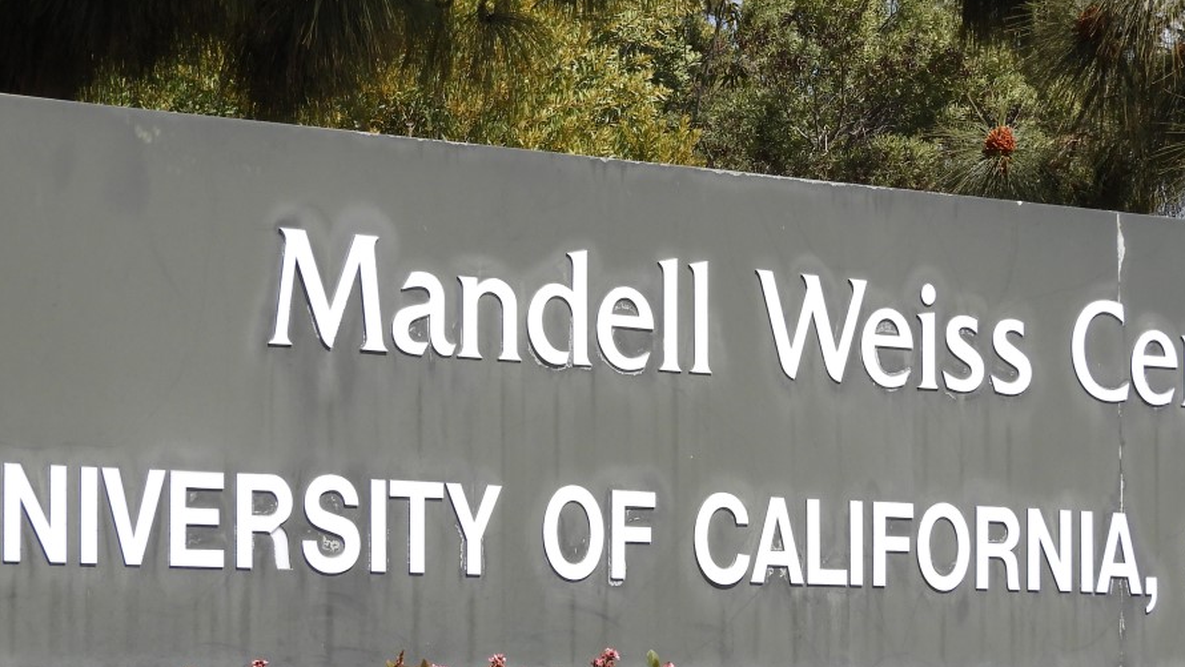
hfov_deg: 11.6
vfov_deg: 6.6
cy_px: 326
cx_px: 702
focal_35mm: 185
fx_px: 5814
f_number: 4.8
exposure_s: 1/640
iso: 100
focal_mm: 18.8
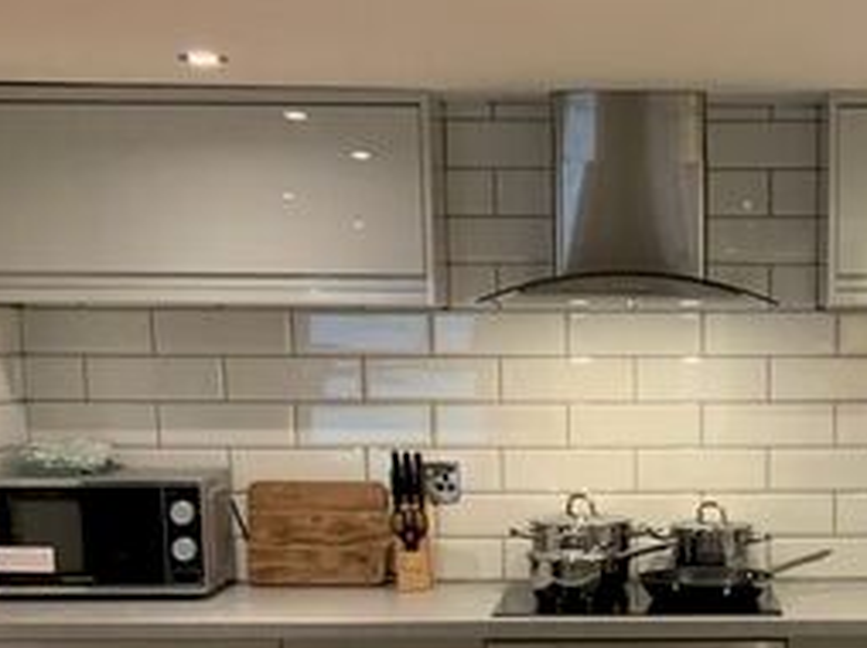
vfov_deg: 17.8
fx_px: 2002
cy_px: 701
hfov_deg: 24.0
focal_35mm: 80
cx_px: 713
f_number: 1.8
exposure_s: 1/50
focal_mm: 3
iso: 160
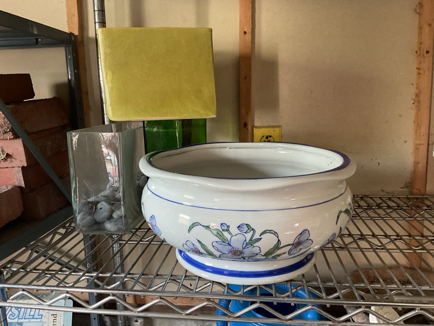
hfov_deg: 61.7
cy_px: 163
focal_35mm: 29
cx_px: 217
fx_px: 364
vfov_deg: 48.2
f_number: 1.8
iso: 250
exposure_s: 1/50
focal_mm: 3
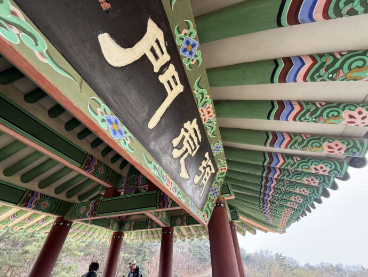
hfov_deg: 102.0
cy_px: 138
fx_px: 149
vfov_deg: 85.7
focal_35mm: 14
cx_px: 184
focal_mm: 2.22
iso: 50
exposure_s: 1/99
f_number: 2.2
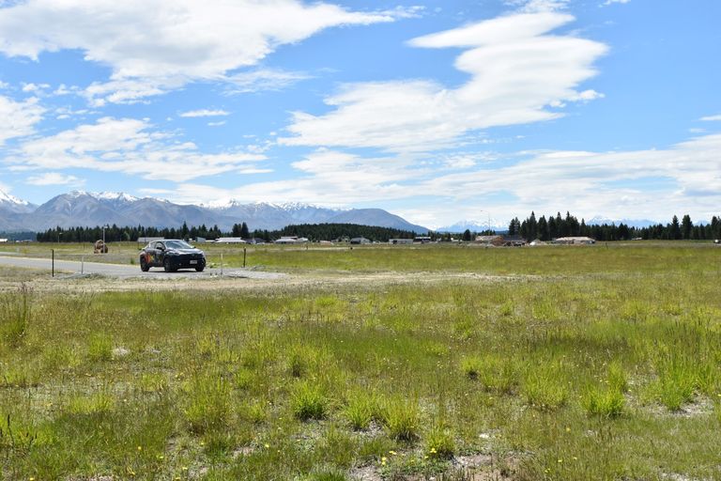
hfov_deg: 53.1
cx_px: 360
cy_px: 240
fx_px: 721
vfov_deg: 36.9
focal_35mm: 36
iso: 200
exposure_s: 1/500
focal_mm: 24
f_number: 11
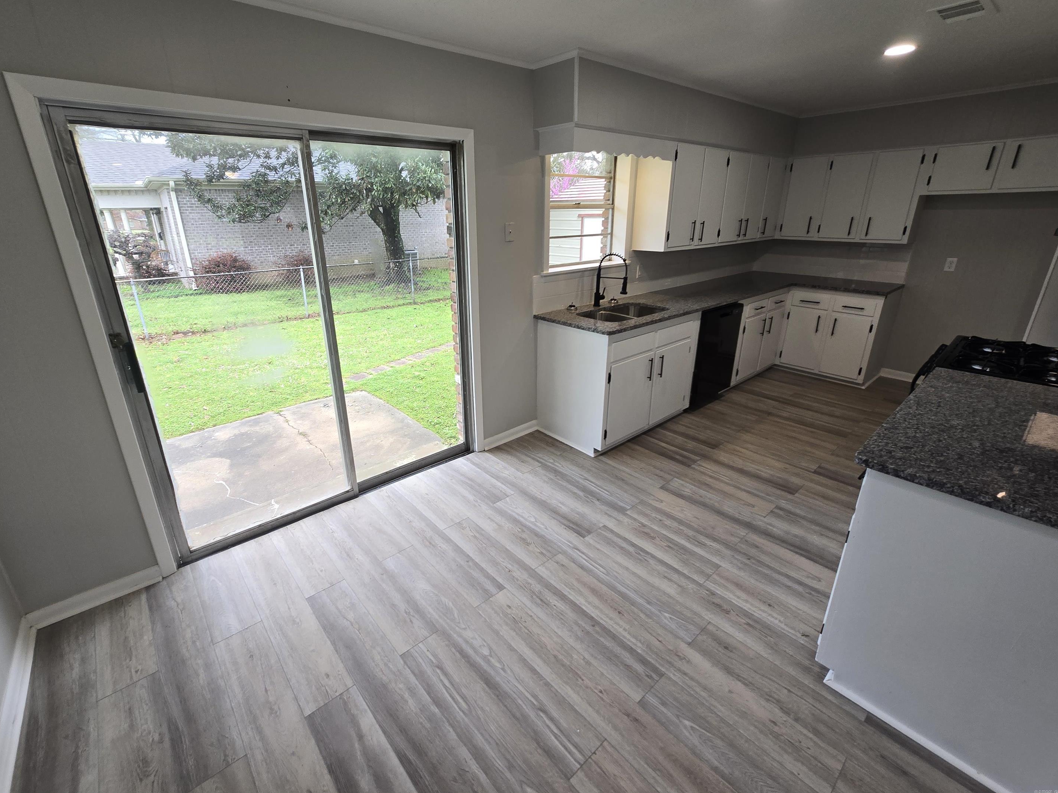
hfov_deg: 102.0
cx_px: 502
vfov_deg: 85.5
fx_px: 428
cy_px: 370
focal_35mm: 14
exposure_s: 1/60
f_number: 2.2
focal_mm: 2.2
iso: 50
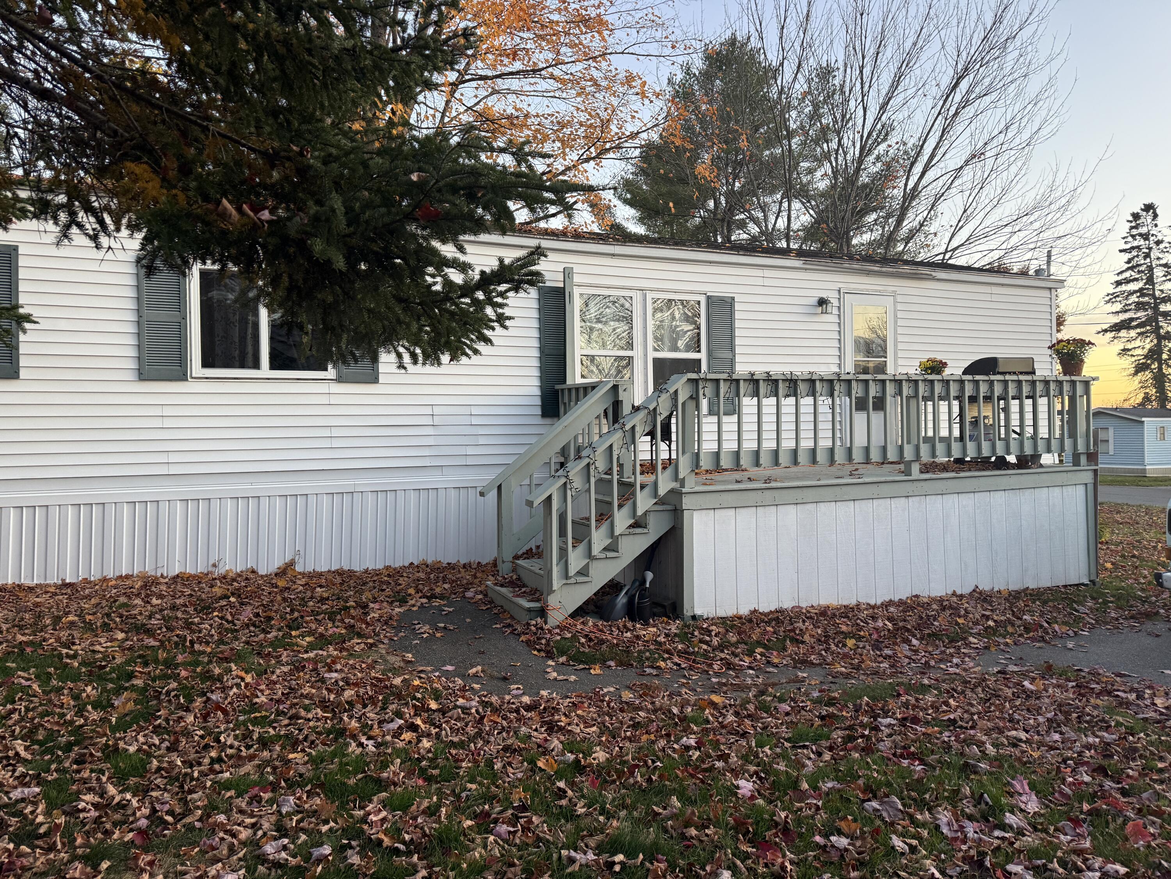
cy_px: 440
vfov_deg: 56.8
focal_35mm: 24
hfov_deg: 71.6
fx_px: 812
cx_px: 586
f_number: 1.78
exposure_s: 1/63
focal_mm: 6.76
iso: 200
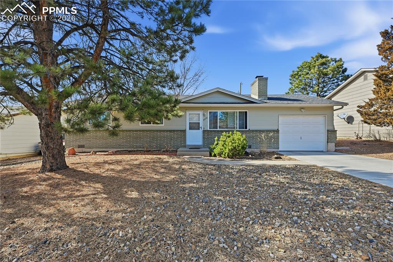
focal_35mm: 16
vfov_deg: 73.7
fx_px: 175
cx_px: 196
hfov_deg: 96.8
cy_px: 131
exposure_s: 1/80
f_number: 11
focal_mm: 16
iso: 100
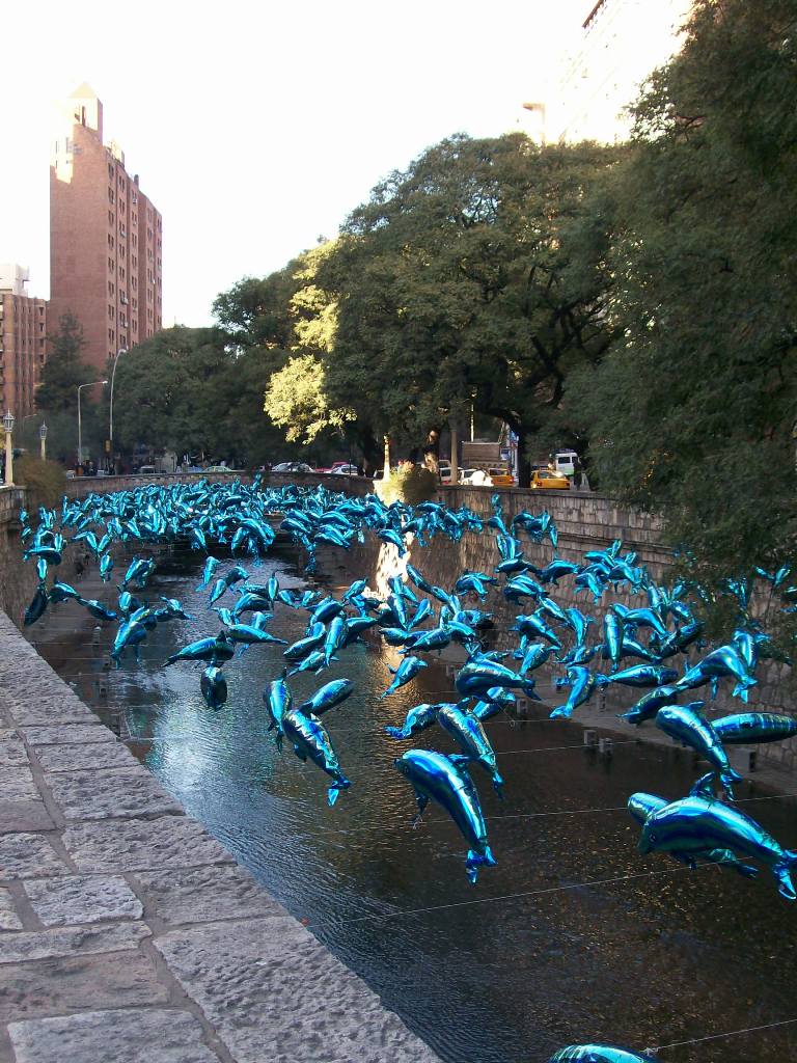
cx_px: 398
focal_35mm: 45
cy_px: 532
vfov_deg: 42.1
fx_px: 1381
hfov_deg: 32.2
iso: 80
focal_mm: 7.6
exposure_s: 1/146
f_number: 3
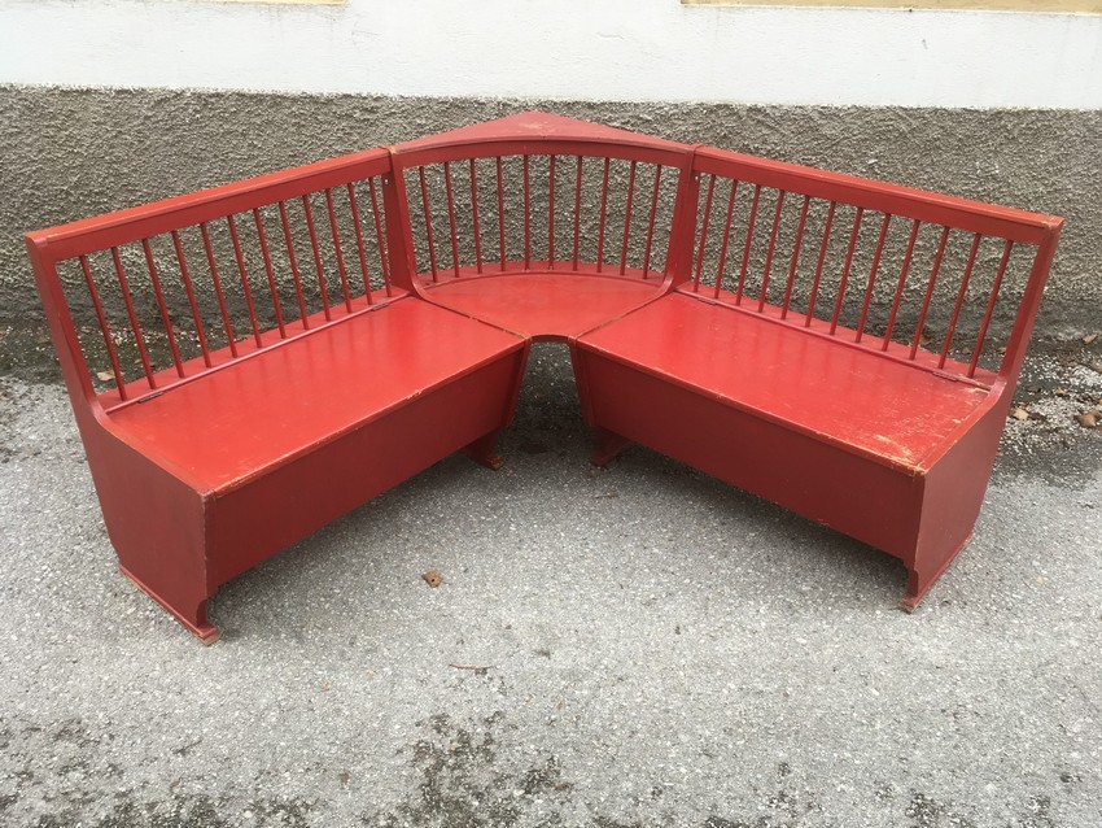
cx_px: 551
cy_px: 414
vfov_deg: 48.2
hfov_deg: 61.6
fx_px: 923
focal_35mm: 29
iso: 25
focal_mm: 4.15
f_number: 2.2
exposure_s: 1/100
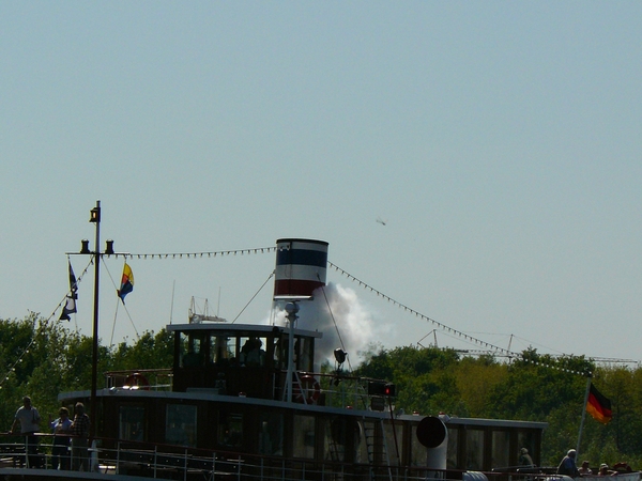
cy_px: 240
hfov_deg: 6.8
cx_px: 321
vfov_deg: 5.1
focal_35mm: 293
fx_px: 5434
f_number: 8
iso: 200
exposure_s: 1/1300
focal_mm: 40.7
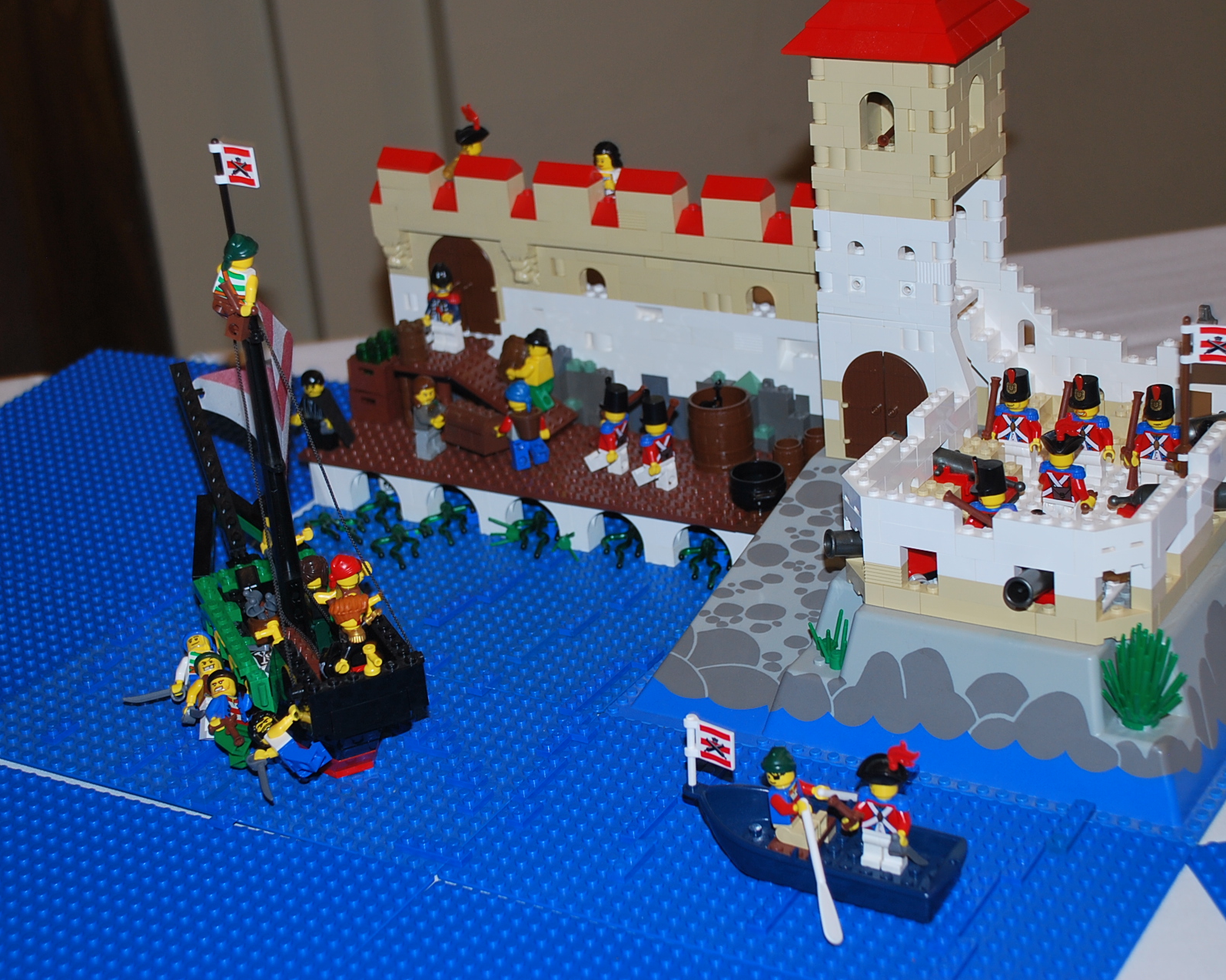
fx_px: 2359
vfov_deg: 23.5
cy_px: 489
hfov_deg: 29.1
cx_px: 593
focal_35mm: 65
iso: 200
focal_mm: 38
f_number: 4.5
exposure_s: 1/60
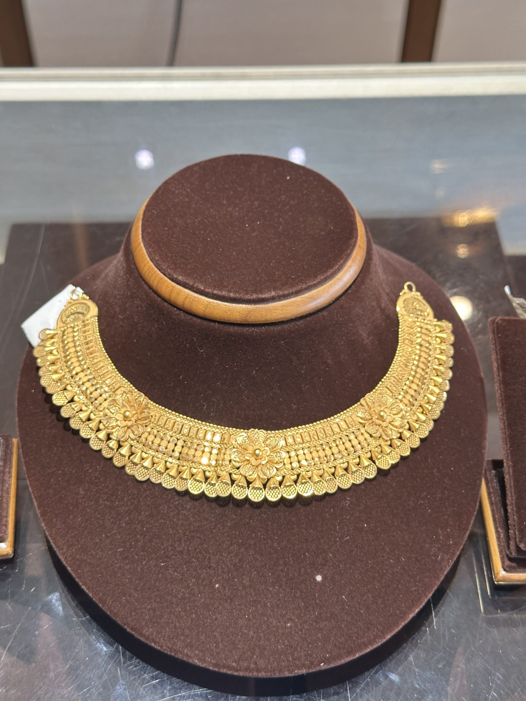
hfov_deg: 30.3
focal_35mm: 48
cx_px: 263
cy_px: 350
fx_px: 972
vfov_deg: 39.7
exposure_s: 1/50
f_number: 1.78
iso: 100
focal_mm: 6.86
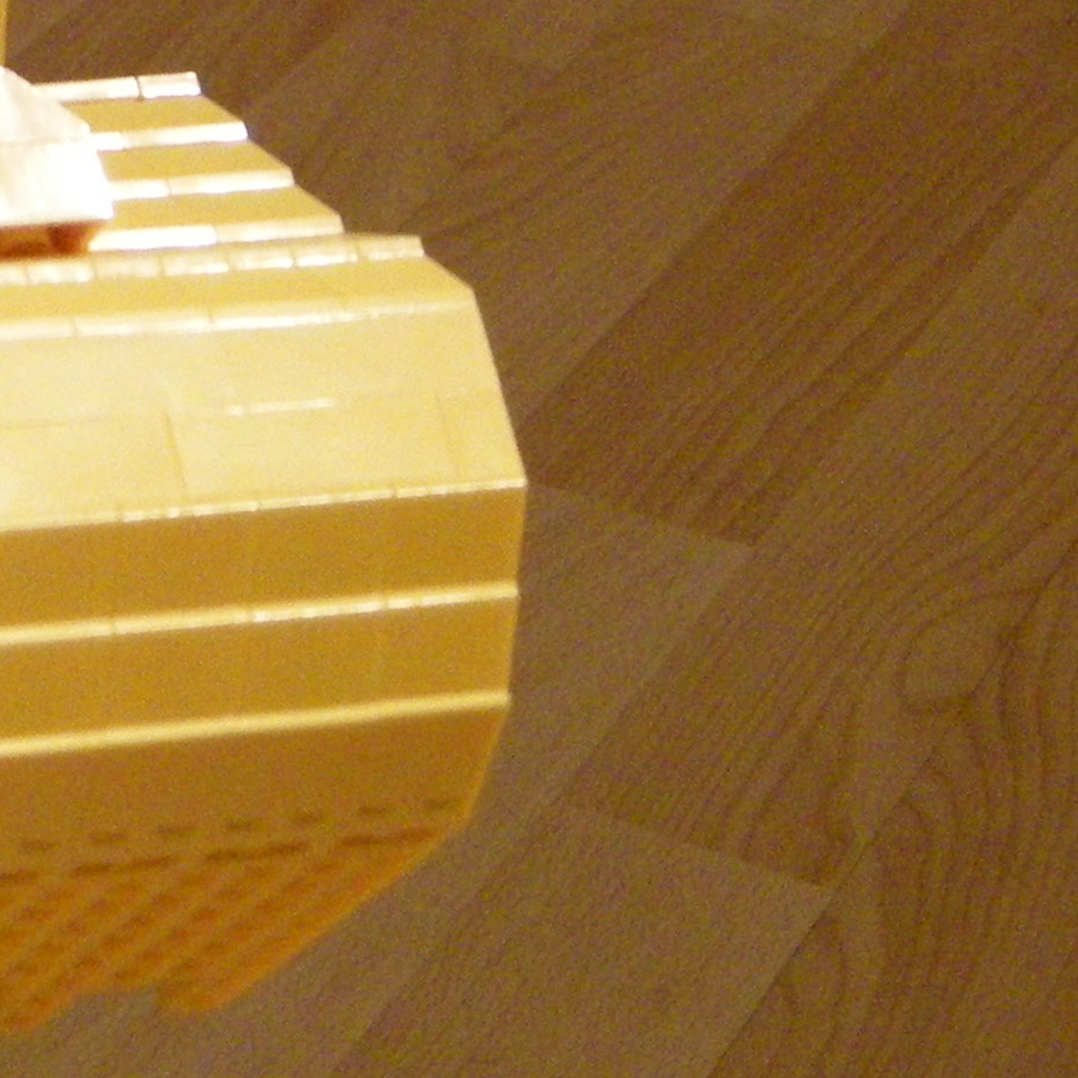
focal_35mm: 153
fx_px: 5391
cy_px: -402
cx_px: -945
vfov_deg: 11.1
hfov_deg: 10.6
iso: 520
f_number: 2.9
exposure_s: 1/8
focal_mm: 8.5
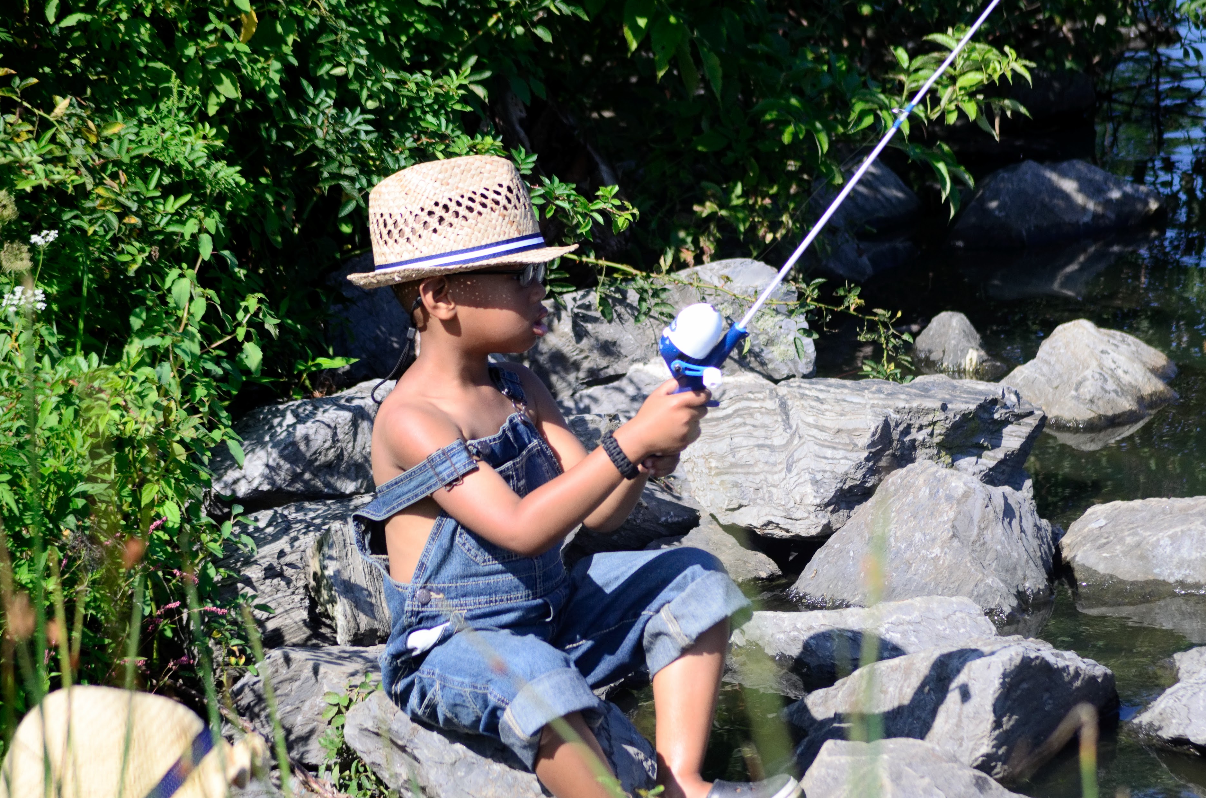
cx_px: 638
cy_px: 517
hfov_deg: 18.8
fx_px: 3644
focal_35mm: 109
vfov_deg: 12.5
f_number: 4
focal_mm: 55
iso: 500
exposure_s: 1/2500
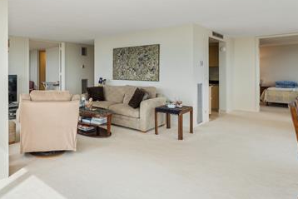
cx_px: 76
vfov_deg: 50.7
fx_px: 207
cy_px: 72
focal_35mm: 25
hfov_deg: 67.1
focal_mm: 14
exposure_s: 1/125
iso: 400
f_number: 9
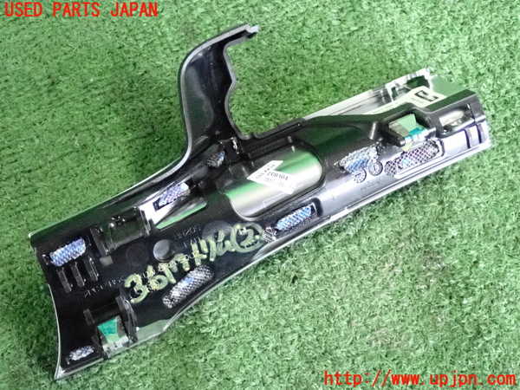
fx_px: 871
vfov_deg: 25.2
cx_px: 260
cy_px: 195
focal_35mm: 58
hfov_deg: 33.2
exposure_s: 1/125
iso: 6400
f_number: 3.5
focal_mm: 10.35
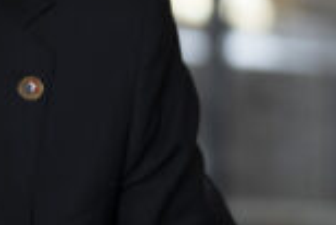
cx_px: -127
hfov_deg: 4.0
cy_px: 52
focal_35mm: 510
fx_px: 4764
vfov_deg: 2.7
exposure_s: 1/250
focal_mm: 131
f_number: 2.8
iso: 640
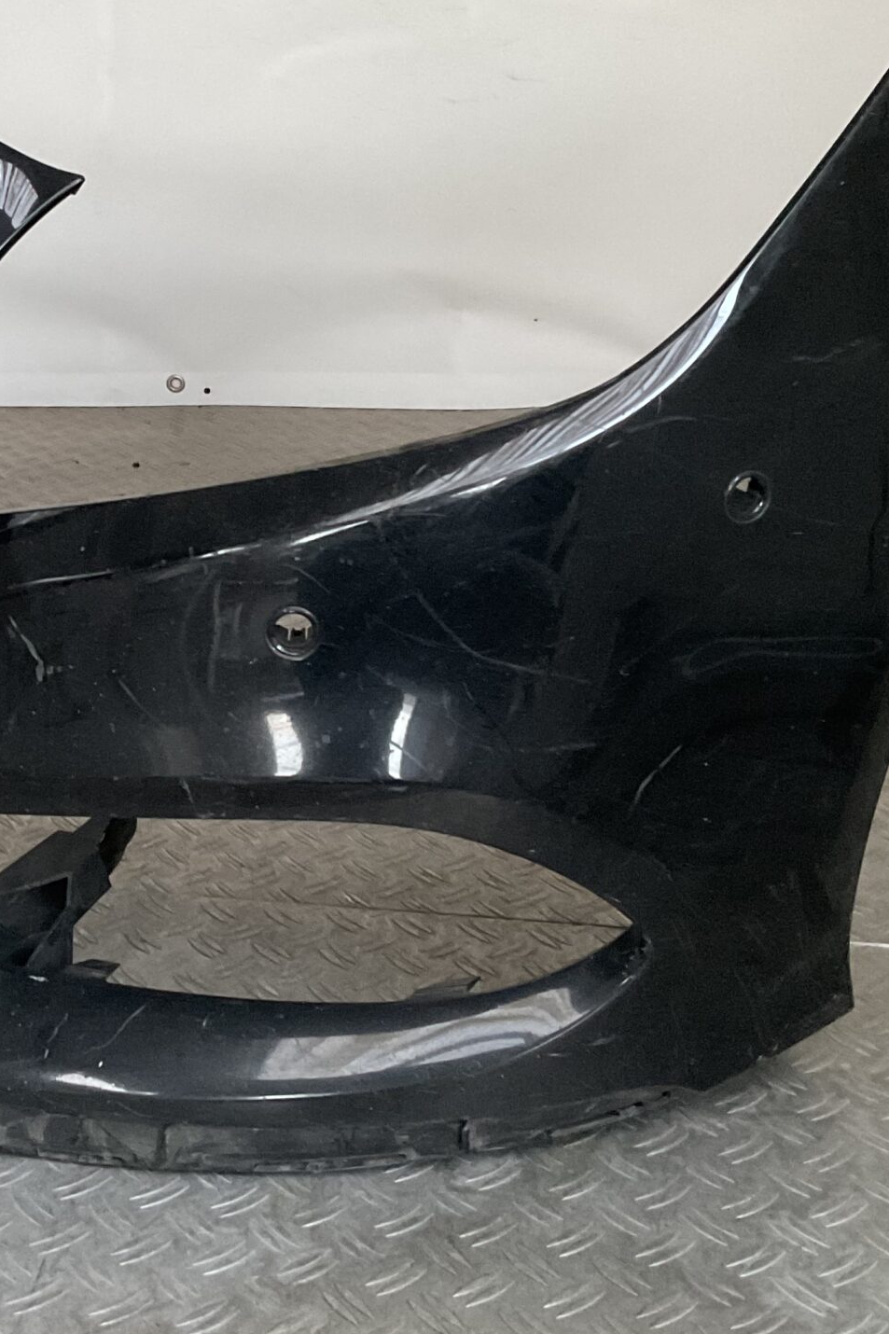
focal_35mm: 54
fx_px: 2001
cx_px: 101
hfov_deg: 24.4
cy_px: 565
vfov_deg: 36.8
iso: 320
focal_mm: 3
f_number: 1.8
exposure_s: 1/33
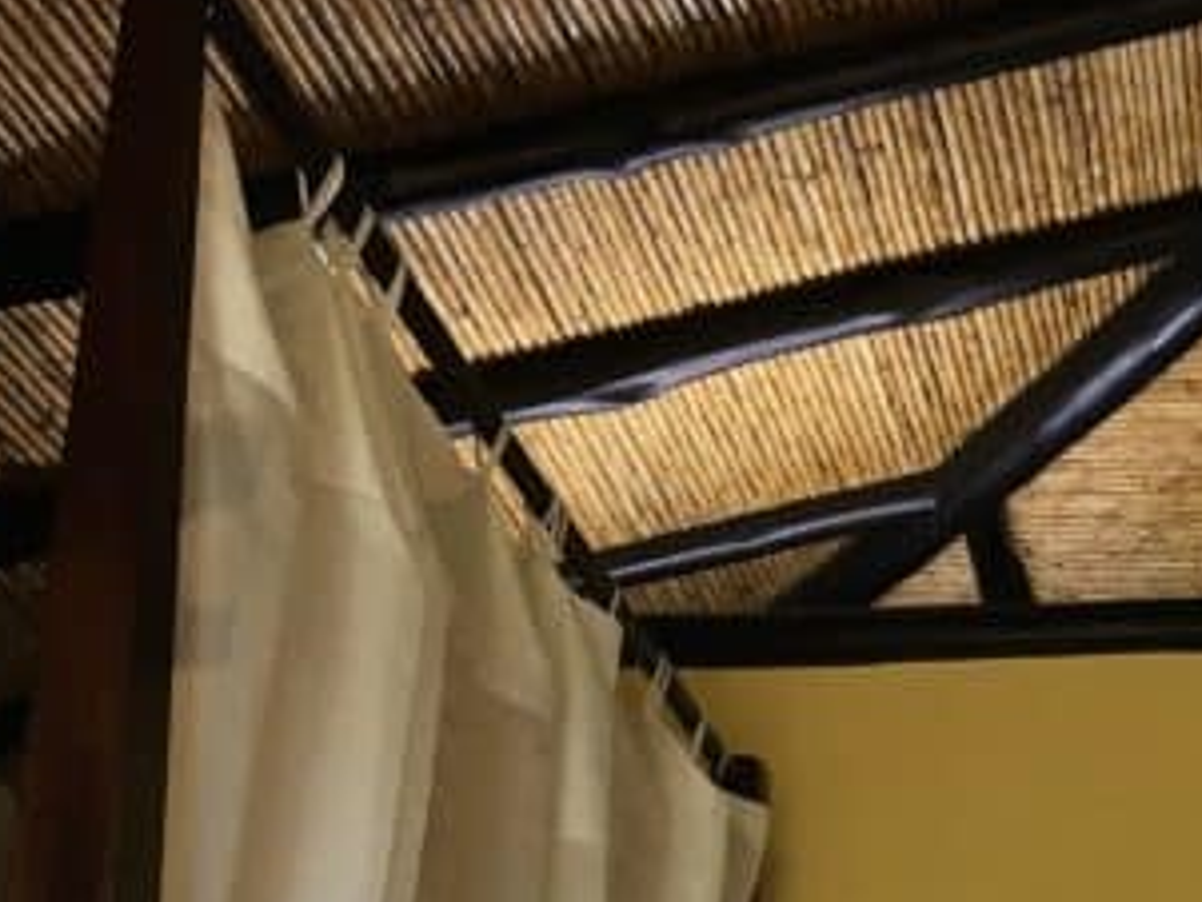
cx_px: 1350
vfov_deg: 18.2
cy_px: 1090
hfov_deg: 23.6
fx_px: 2675
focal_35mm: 77
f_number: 2.2
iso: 64
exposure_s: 1/30
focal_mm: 4.15
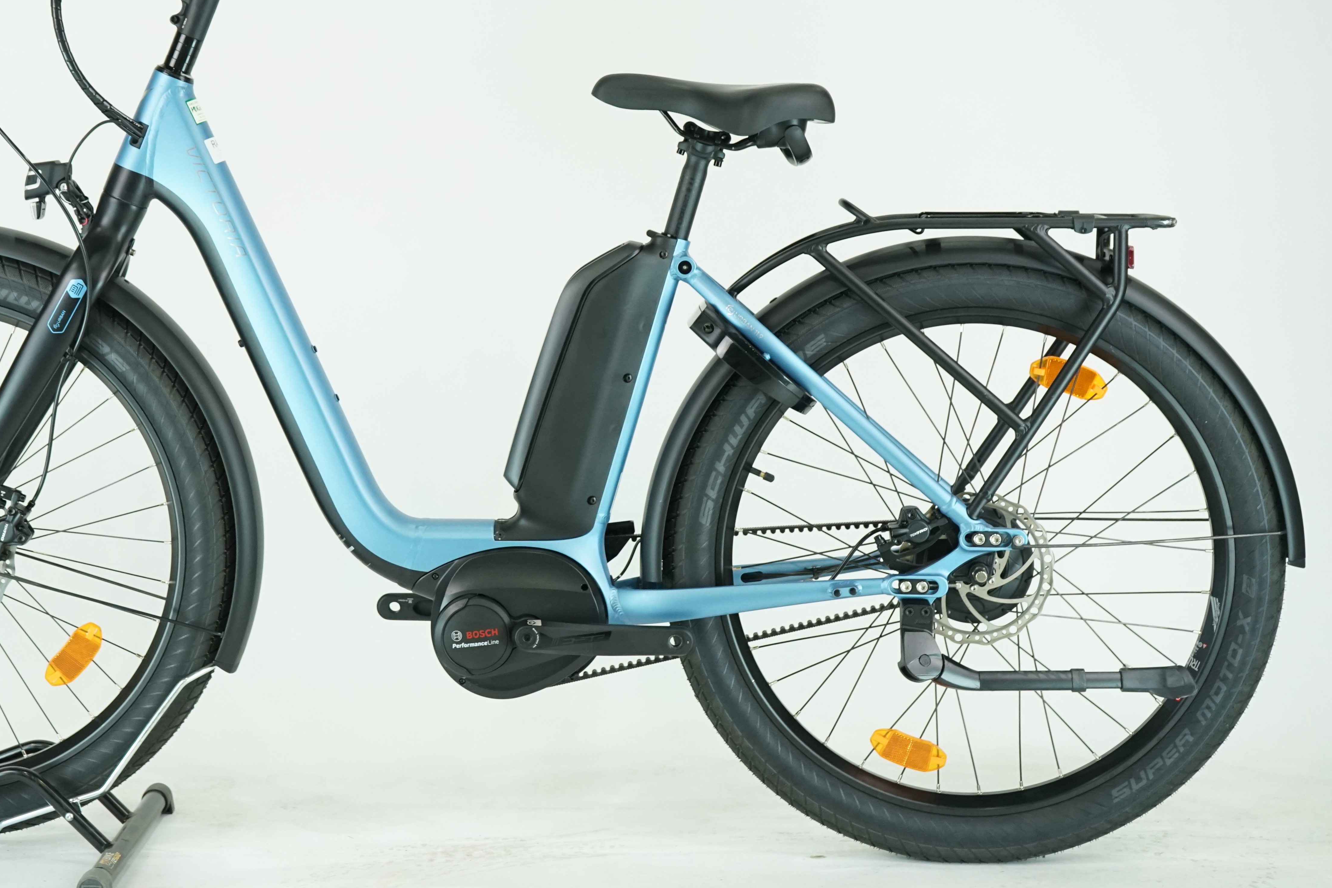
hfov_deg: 30.8
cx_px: 486
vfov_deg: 20.9
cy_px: 303
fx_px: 2405
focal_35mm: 65
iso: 1600
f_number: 5.6
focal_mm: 48
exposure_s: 1/200
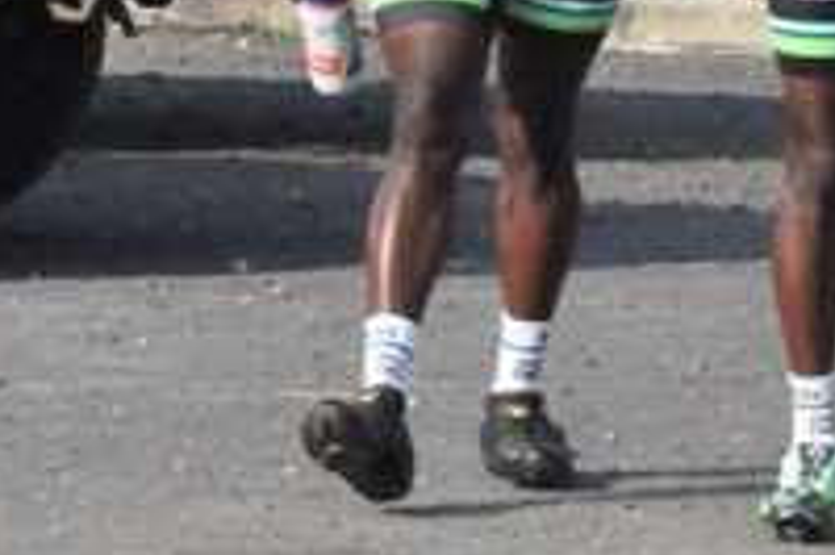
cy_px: -238
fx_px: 13112
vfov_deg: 2.4
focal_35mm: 566
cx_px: 708
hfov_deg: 3.6
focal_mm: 105
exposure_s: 1/3200
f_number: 14
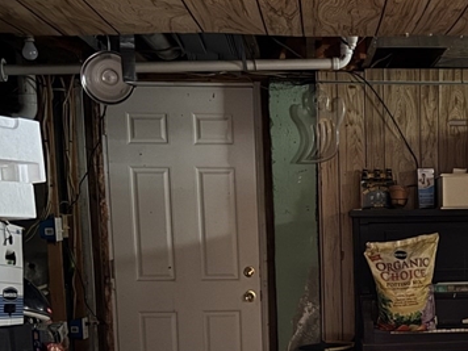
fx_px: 933
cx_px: 415
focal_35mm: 69
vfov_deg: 20.7
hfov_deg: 27.2
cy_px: 342
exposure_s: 1/9
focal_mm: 6.76
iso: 1250
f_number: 1.78
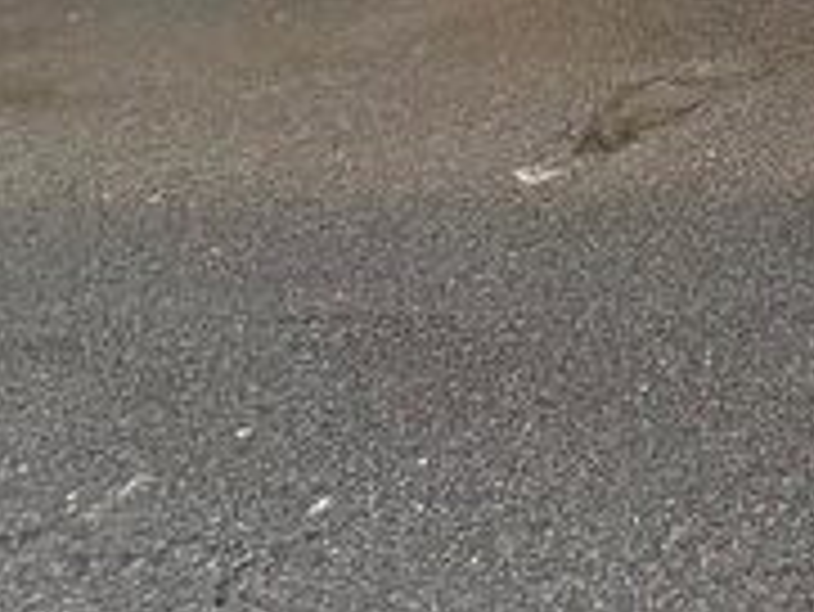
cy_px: -556
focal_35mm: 54
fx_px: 1271
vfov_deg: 19.0
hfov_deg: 22.7
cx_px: 1421
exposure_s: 1/99
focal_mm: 2.22
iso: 100
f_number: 2.2
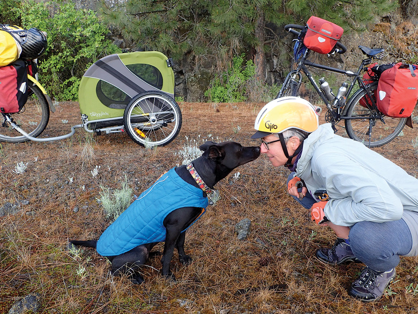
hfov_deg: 67.3
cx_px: 214
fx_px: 314
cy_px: 158
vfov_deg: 53.0
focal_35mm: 26
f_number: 2.8
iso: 100
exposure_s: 1/125
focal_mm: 4.5
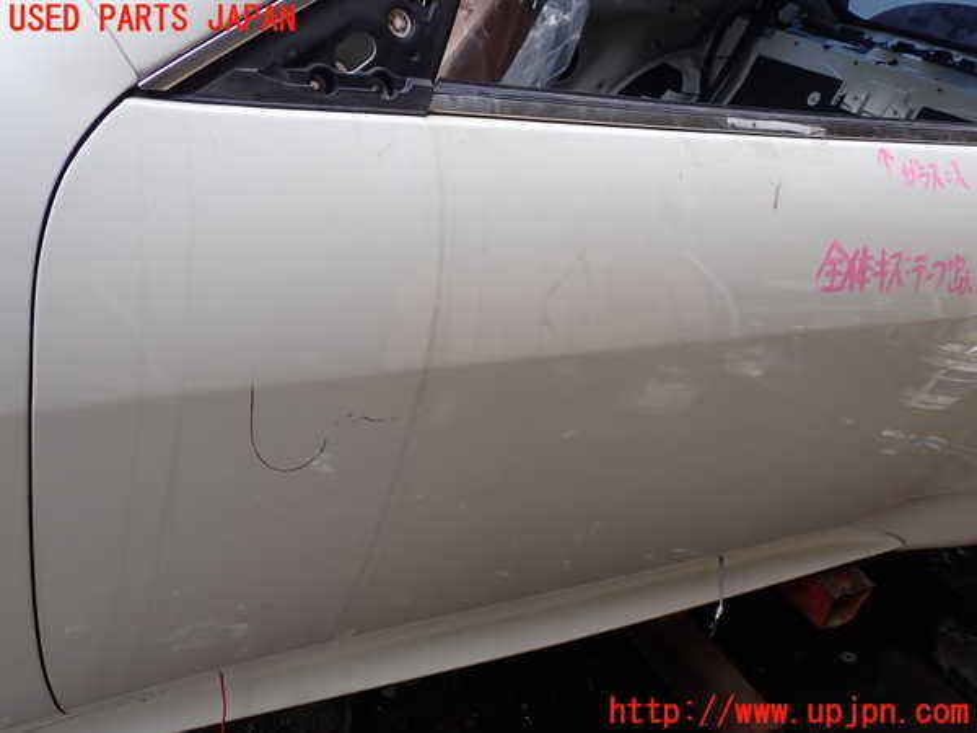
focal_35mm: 30
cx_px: 488
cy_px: 366
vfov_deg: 46.8
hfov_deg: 60.0
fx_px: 847
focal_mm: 5.4
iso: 100
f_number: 3.2
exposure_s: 1/250
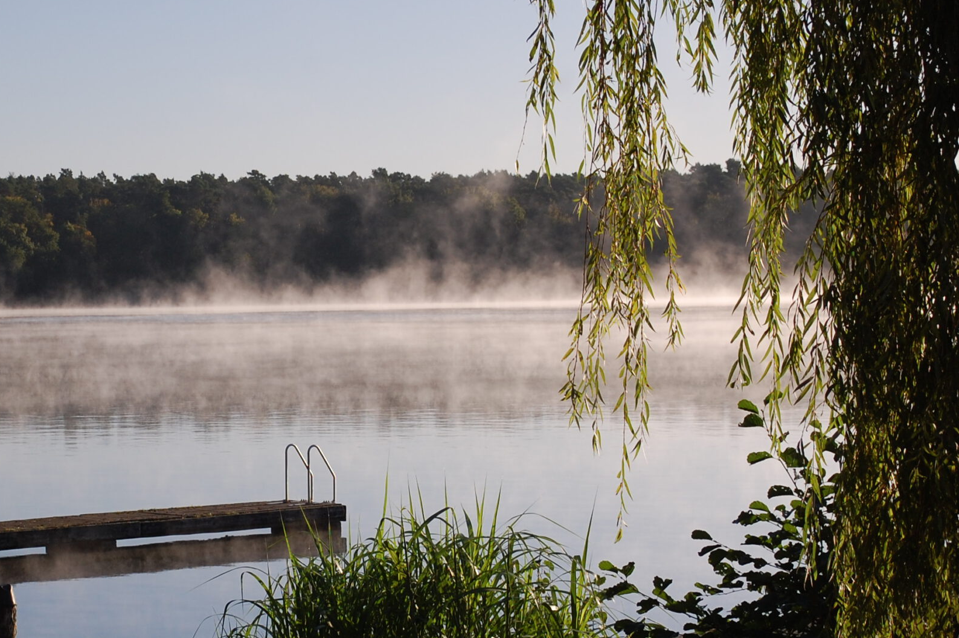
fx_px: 2896
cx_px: 223
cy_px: 307
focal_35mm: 109
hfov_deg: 18.7
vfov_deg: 12.6
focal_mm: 45
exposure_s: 1/250
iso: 200
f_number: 8
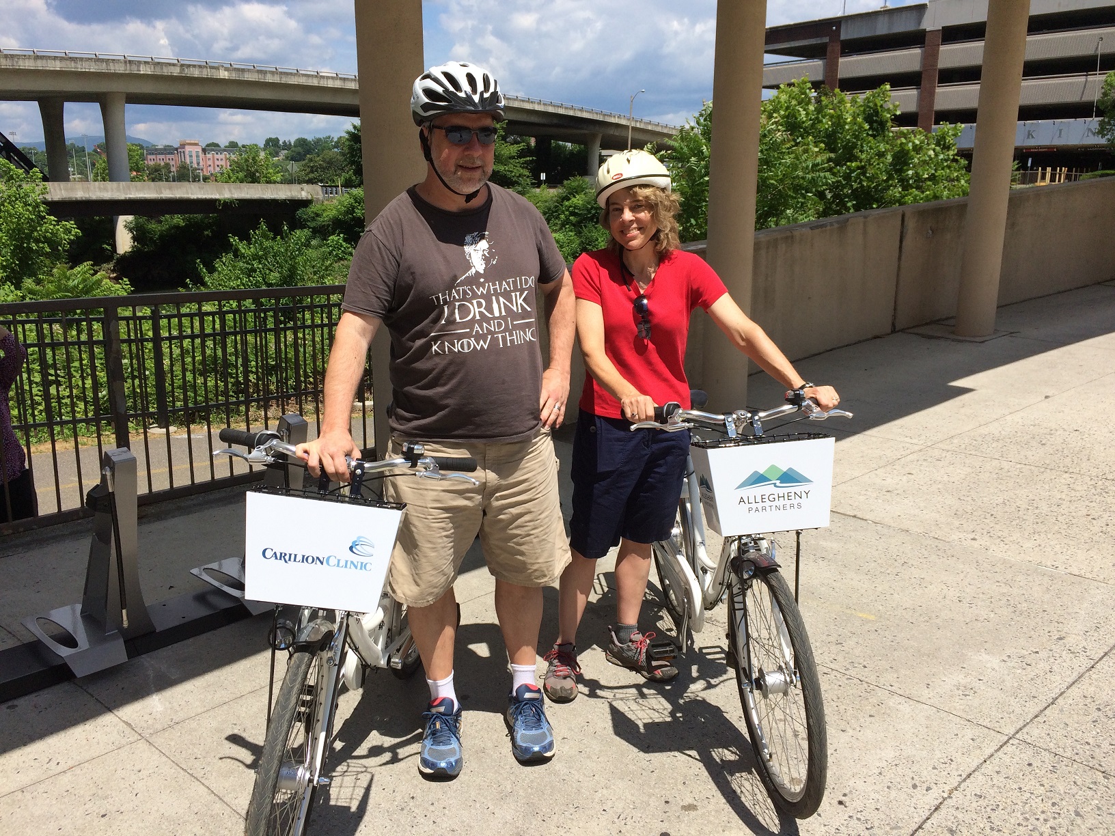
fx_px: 934
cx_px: 558
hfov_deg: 61.7
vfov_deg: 48.2
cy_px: 418
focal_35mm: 29
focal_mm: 4.15
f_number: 2.2
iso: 32
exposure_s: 1/2564
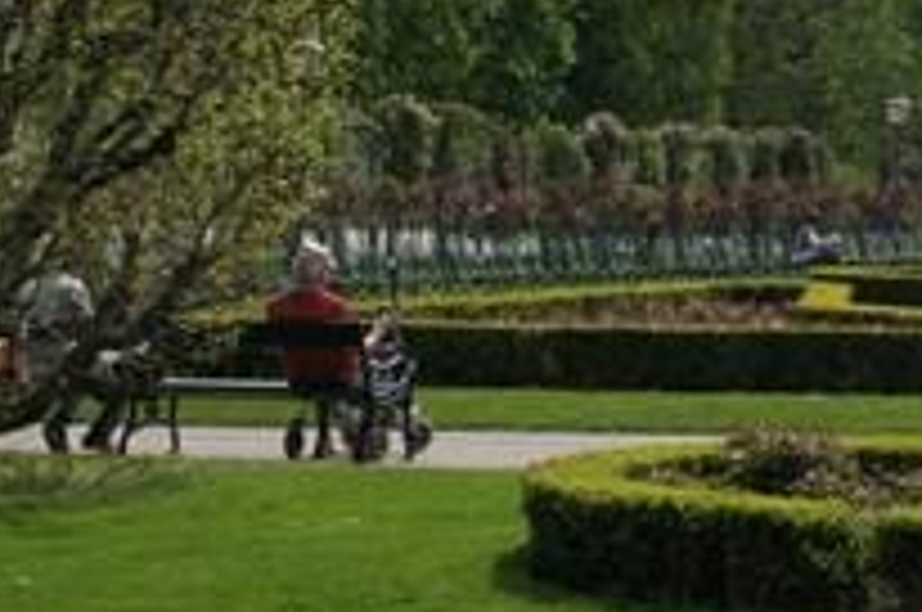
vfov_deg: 10.1
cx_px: 1223
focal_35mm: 133
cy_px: -148
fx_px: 3401
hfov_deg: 14.7
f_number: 8
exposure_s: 1/640
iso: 200
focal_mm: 23
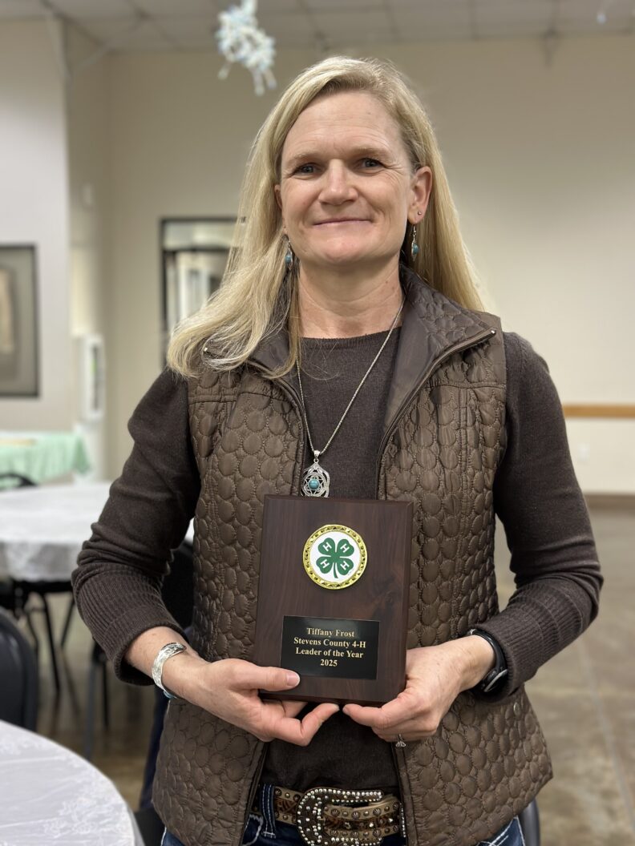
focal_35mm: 48
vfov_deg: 39.7
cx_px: 318
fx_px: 1174
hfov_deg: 30.3
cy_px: 423
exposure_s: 1/60
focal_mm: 6.86
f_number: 1.78
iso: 250
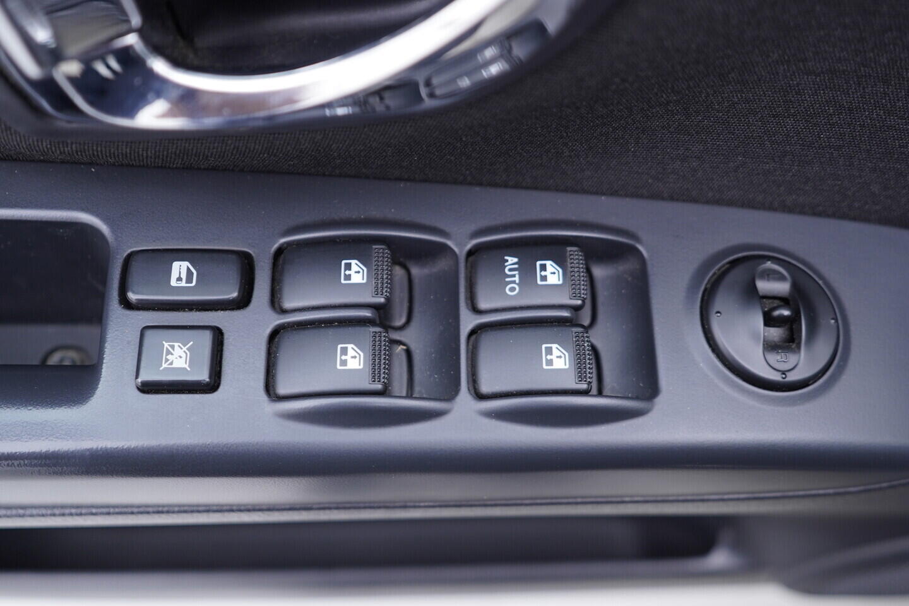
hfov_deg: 53.1
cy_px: 303
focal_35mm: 36
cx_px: 454
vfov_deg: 36.9
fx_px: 909
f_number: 2.8
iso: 250
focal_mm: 24
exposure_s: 1/40
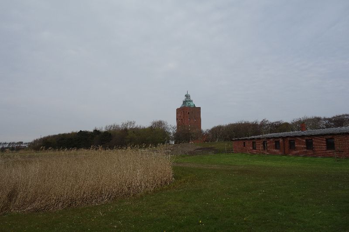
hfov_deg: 65.5
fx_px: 271
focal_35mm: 28
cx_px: 174
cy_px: 116
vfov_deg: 46.4
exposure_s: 1/800
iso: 125
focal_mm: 10.4
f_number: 5.6
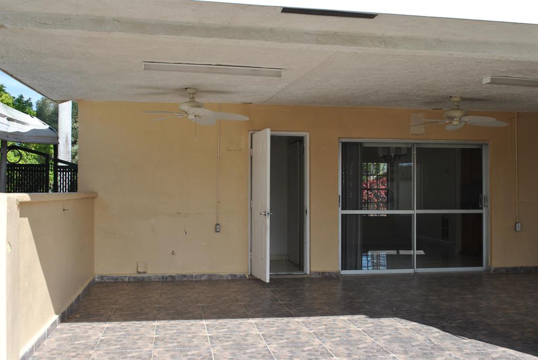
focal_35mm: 39
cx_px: 269
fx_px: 583
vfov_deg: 34.3
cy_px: 180
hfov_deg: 49.5
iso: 100
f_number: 7.1
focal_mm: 26
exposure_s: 1/200
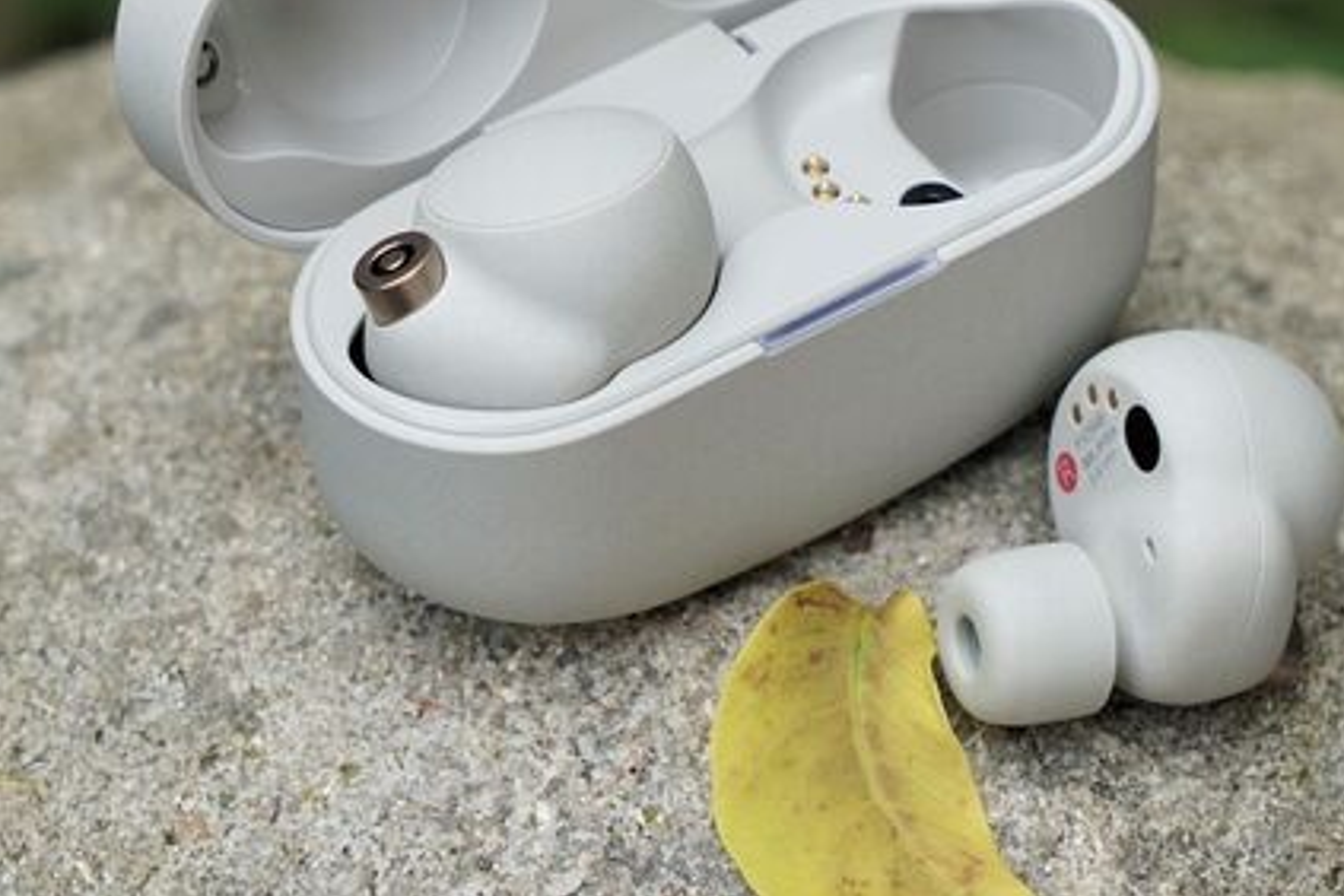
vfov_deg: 10.0
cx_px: 804
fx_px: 5114
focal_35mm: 137
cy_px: 305
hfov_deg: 15.0
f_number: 7.1
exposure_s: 1/200
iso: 200
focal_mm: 70
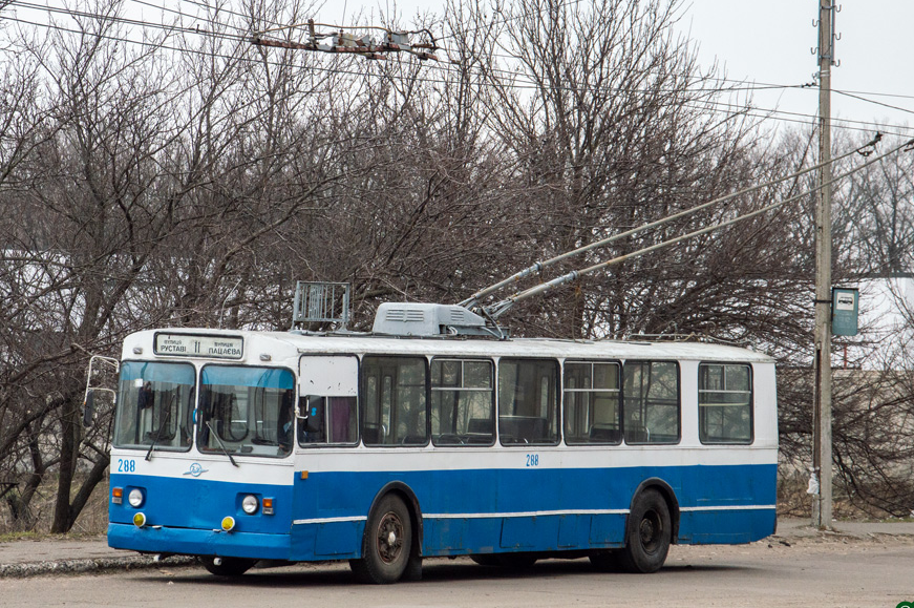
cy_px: 229
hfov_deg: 11.7
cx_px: 344
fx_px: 4456
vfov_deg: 7.8
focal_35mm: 176
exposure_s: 1/800
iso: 400
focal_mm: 85
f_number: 8
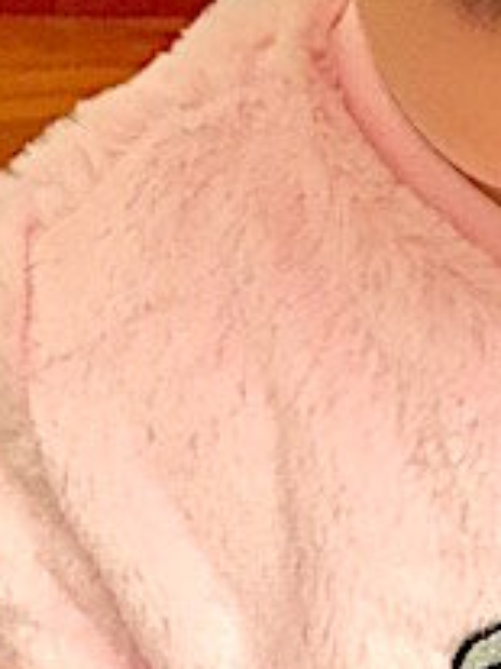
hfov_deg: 16.3
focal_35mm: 84
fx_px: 1623
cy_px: 536
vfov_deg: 23.0
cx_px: 714
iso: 250
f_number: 2.2
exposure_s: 1/33
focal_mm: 4.15
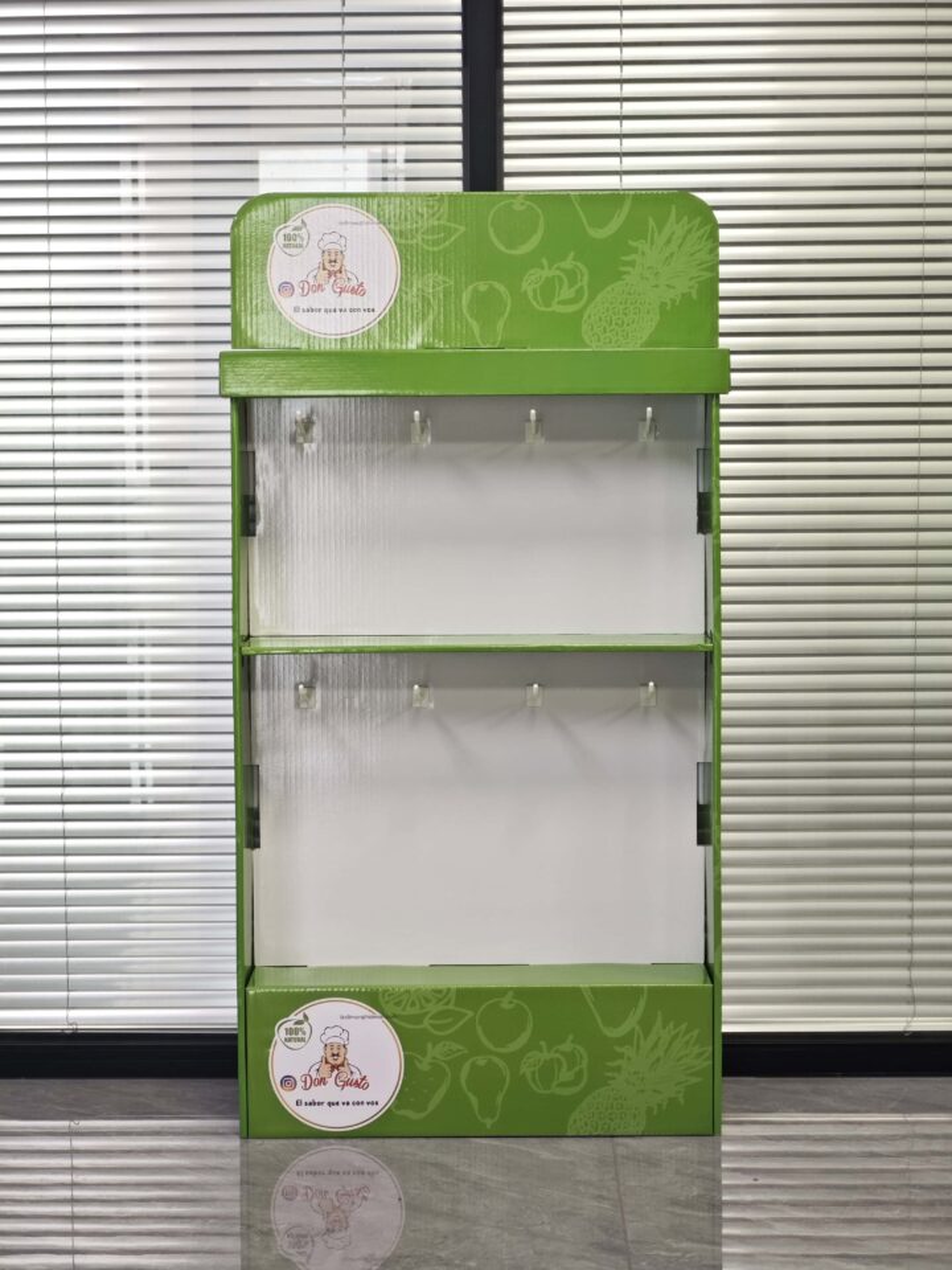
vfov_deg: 26.0
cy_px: 635
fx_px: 2750
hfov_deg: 19.6
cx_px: 476
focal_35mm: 75
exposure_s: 1/100
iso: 500
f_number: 2
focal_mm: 10.1
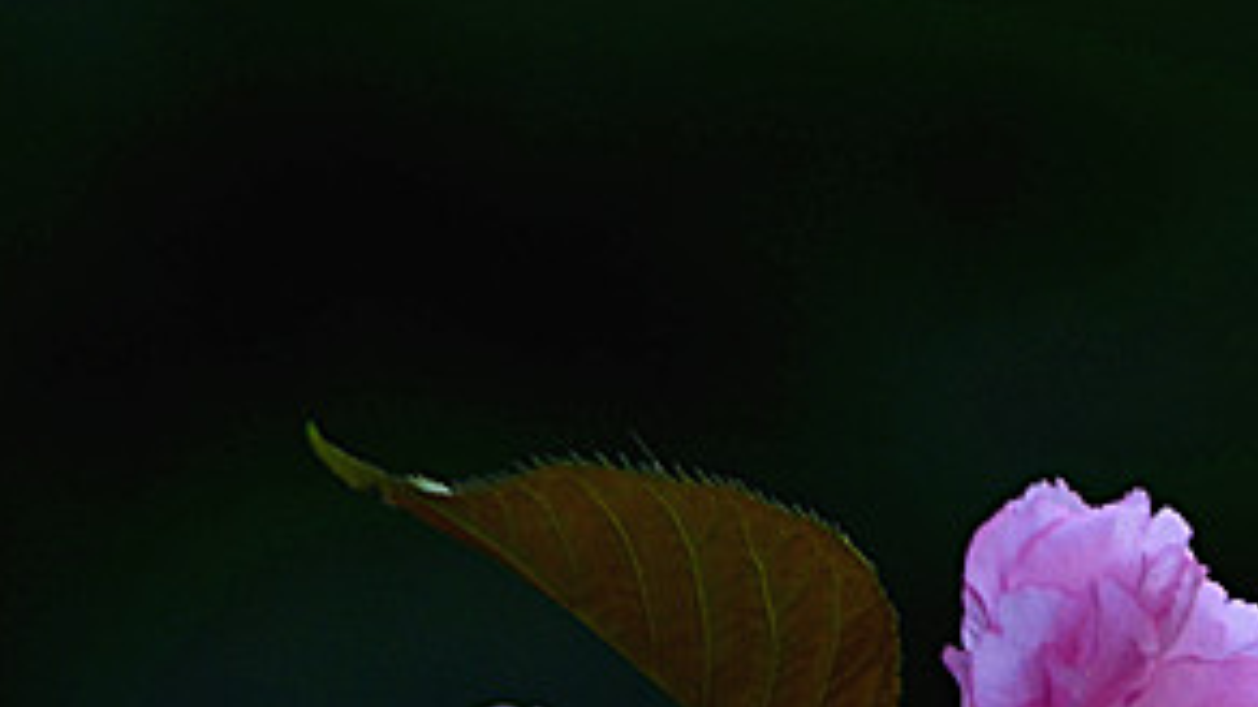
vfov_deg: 1.4
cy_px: 989
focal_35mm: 860
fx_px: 28677
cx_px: 948
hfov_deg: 2.5
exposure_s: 1/80
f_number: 4
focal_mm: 200
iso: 200
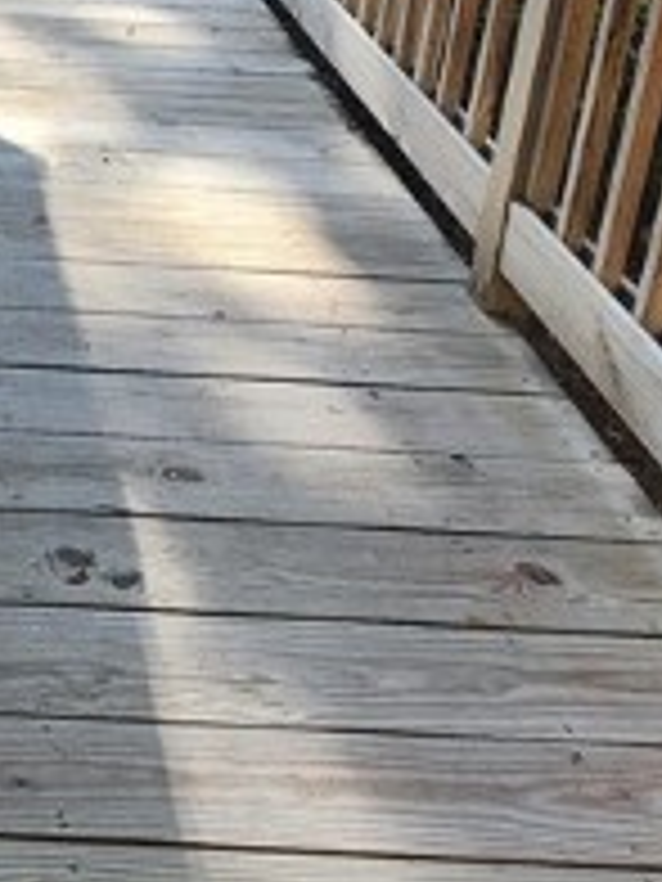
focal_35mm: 51
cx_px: -126
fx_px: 1300
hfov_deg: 25.7
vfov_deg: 34.2
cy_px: 4
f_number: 2.2
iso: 50
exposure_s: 1/196
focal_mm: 2.2
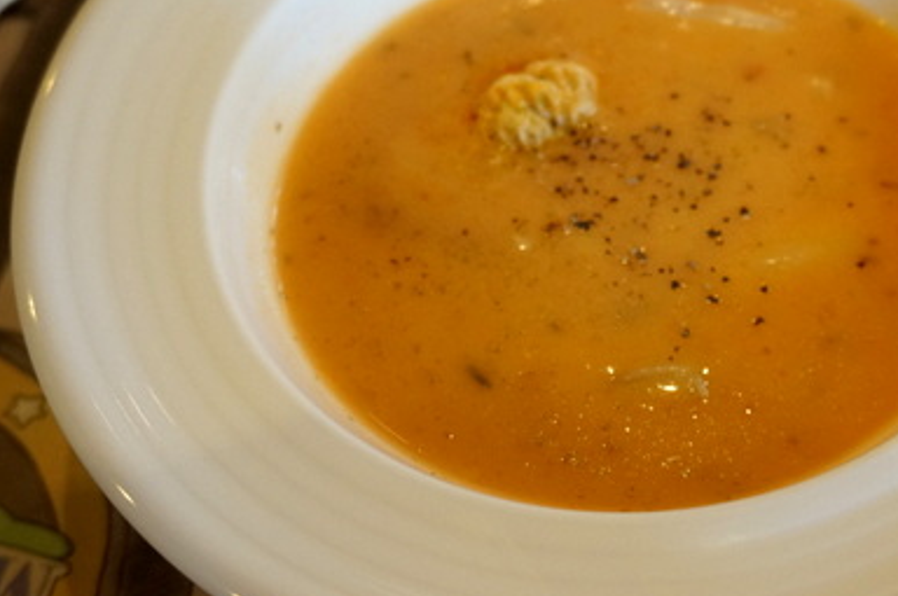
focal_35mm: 55
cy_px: 230
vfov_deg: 24.5
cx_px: 615
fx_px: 1370
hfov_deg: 35.8
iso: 1000
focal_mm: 22
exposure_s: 1/60
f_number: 4
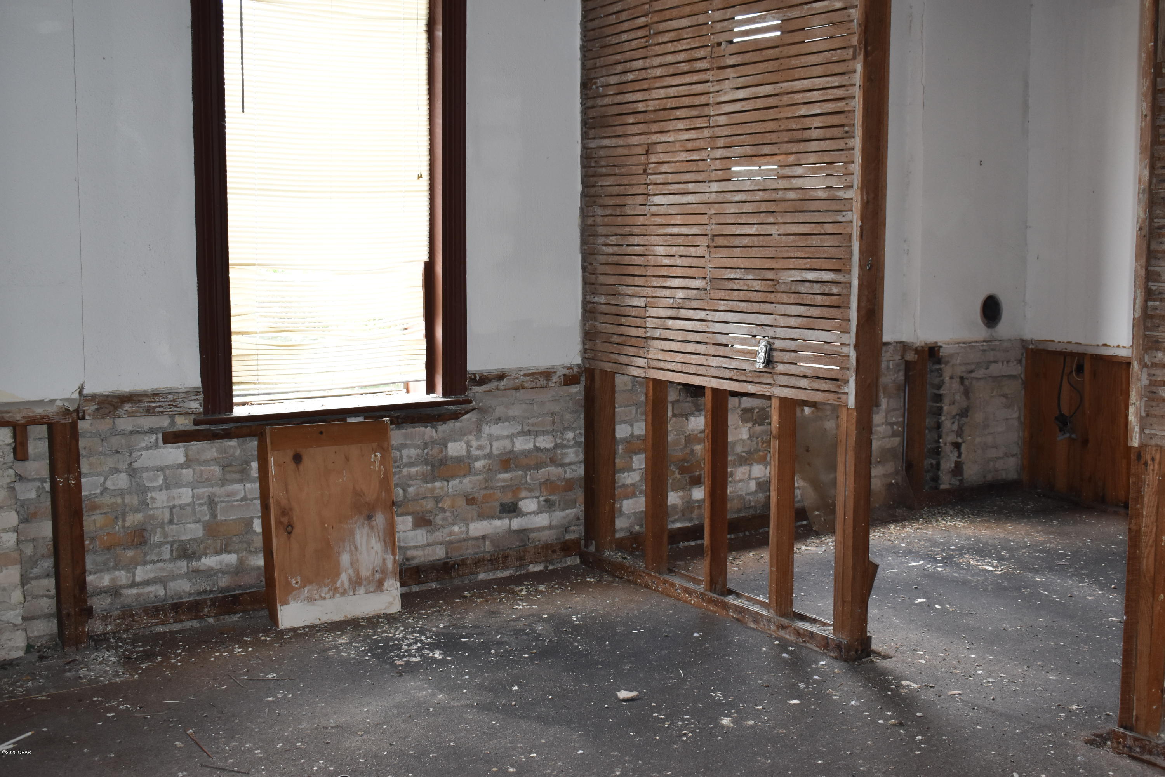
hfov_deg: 49.6
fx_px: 1262
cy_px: 388
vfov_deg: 34.2
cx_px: 582
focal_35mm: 39
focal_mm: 26
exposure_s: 1/100
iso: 800
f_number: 5.6
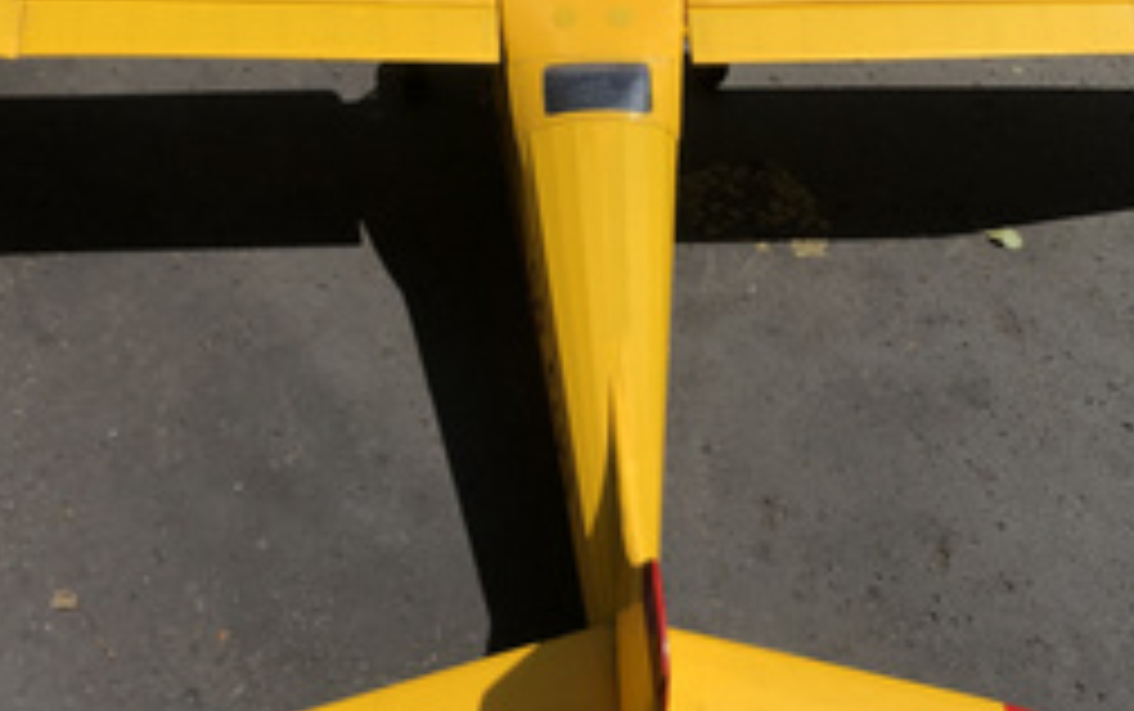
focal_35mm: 53
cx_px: 554
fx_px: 1639
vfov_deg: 24.4
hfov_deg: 38.2
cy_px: 248
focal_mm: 3.99
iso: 20
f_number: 1.8
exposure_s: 1/3436
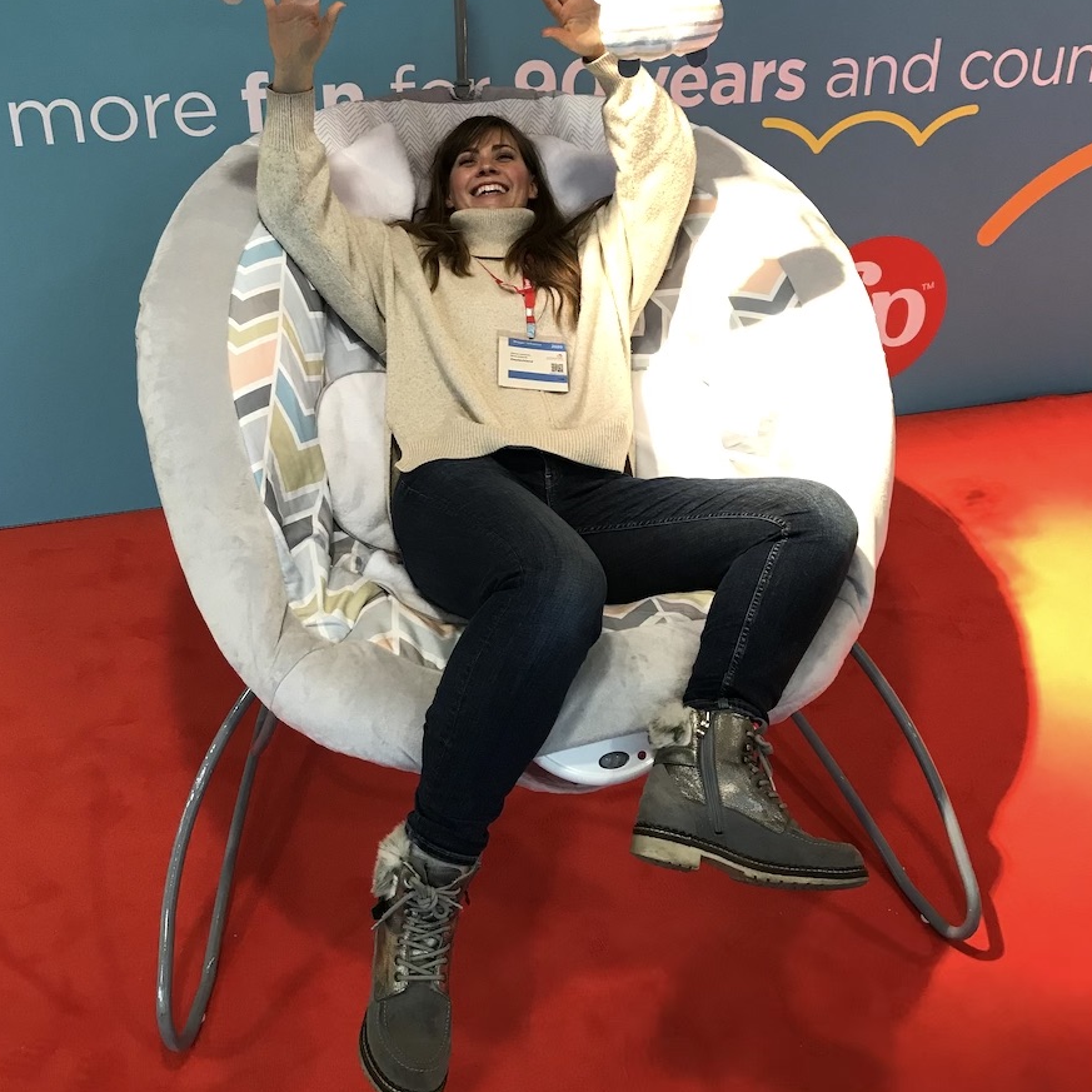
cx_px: 532
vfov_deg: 47.8
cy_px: 387
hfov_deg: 48.4
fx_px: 1213
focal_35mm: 34
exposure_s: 1/33
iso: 32
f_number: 1.8
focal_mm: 3.99
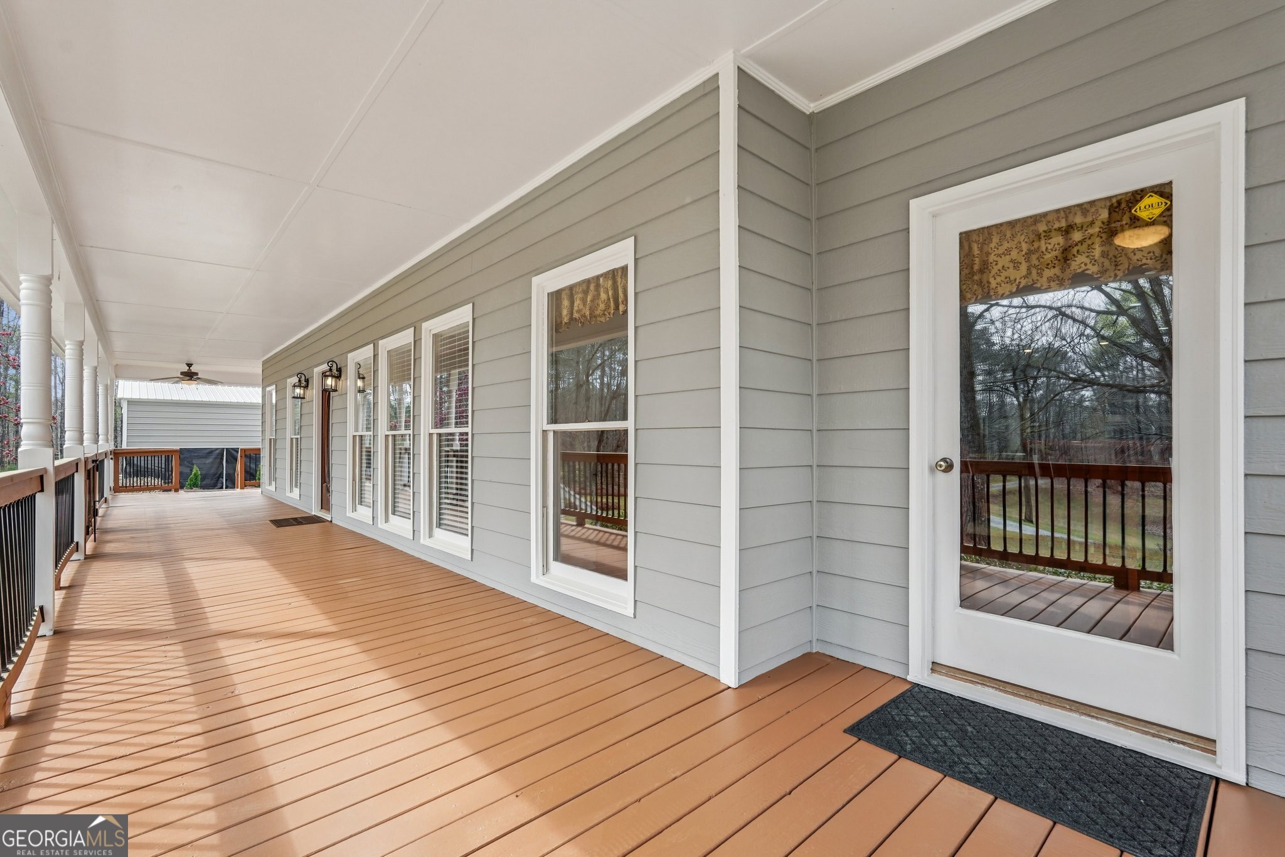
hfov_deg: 96.7
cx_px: 642
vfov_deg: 73.7
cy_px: 428
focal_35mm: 16
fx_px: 571
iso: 800
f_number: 8
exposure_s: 1/320
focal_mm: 16
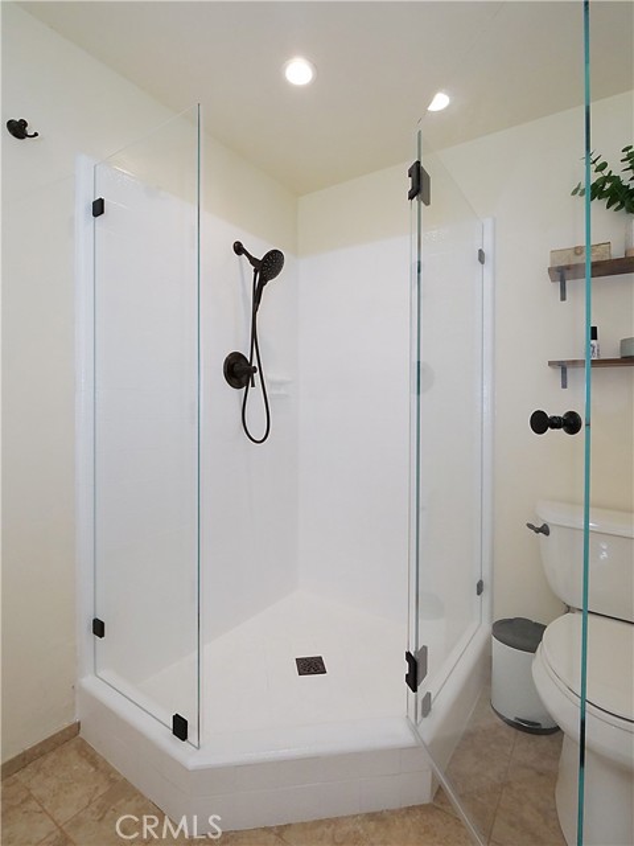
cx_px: 317
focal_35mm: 16
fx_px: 391
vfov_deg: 94.5
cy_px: 423
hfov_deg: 78.1
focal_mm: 8
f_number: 8
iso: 1250
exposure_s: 1/125
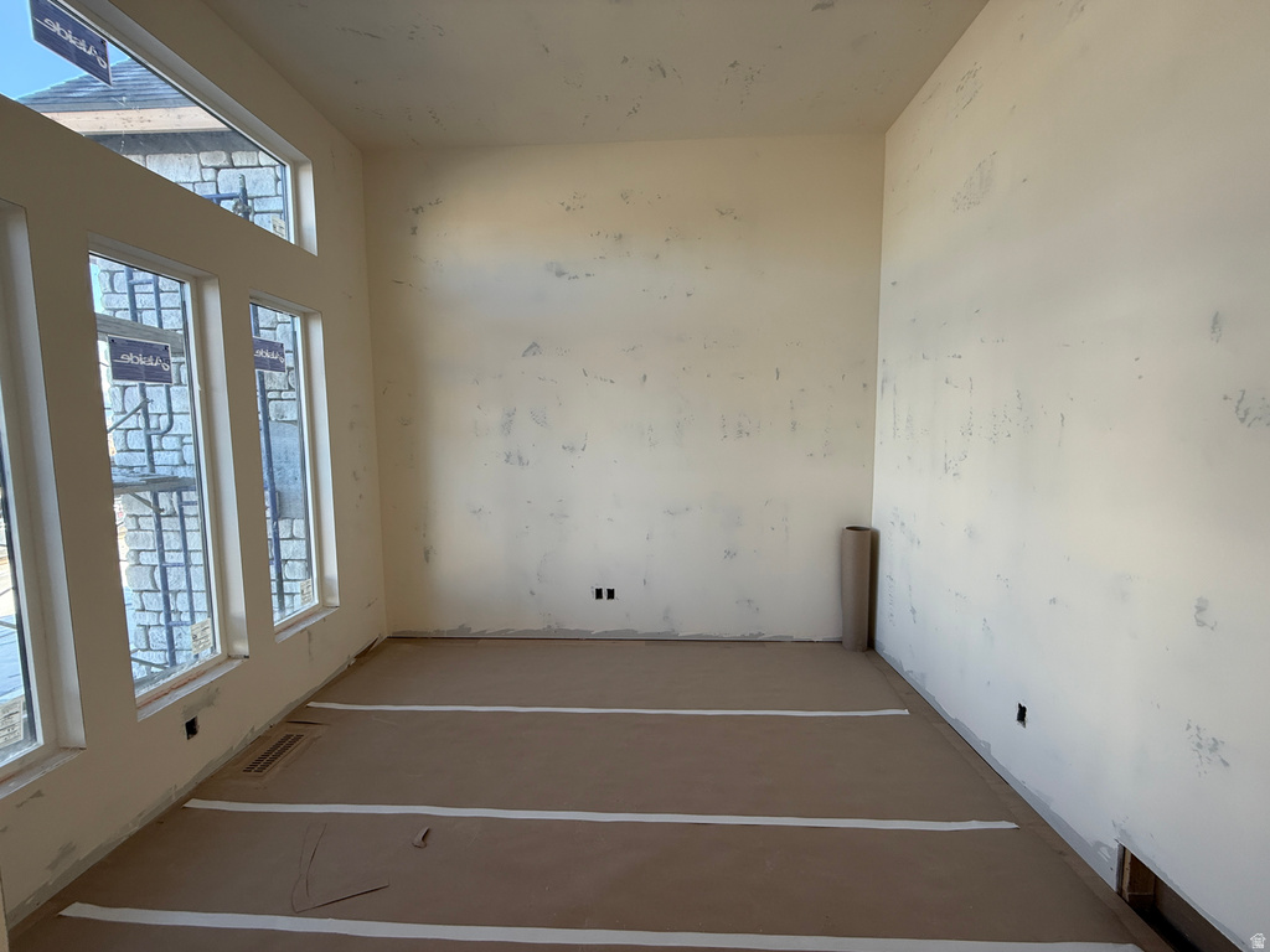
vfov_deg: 85.7
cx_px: 635
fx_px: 514
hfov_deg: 102.1
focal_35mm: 14
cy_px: 476
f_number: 2.2
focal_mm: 2.22
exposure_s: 1/99
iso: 80
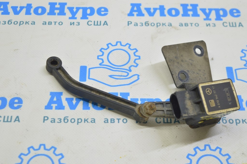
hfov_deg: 28.1
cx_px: 124
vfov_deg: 18.9
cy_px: 82
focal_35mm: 72
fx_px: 494
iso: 400
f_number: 5.6
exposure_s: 1/20
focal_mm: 48
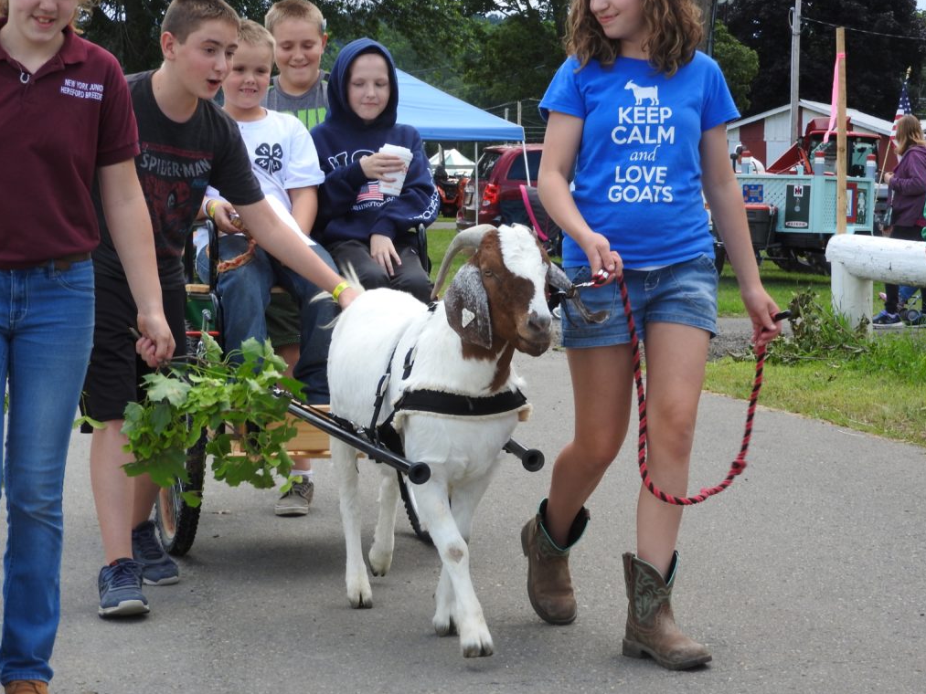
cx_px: 463
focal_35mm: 96
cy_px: 346
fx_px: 2568
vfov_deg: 15.4
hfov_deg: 20.4
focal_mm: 17
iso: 100
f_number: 4.8
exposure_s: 1/250
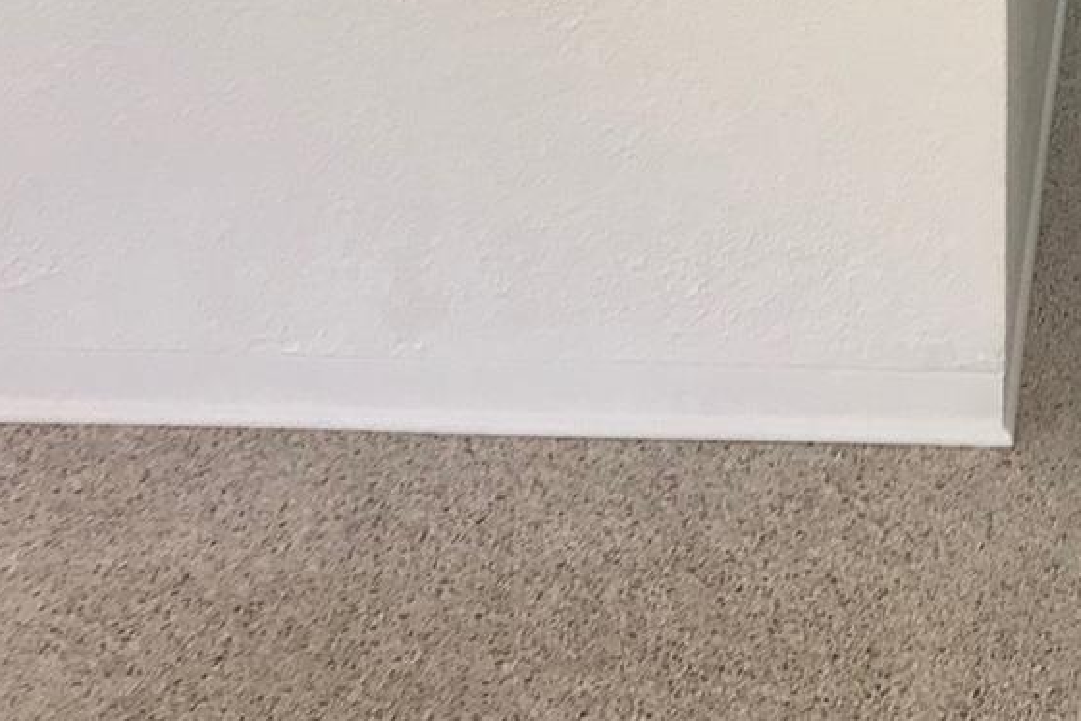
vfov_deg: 15.0
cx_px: 1098
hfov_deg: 23.4
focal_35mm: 83
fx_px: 2492
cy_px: -430
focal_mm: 3.99
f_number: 1.8
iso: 25
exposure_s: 1/30
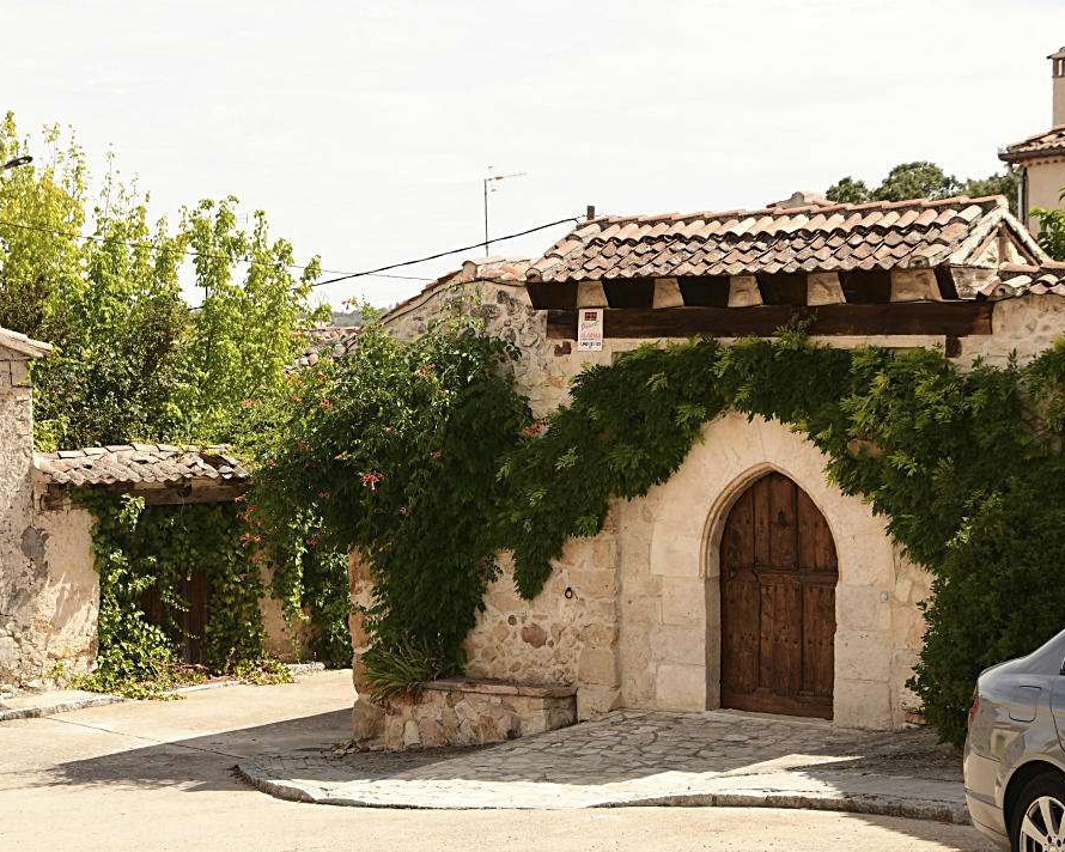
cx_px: 432
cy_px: 429
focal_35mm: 82
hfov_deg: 23.3
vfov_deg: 18.7
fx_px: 2585
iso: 80
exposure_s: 1/200
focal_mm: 48
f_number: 7.1
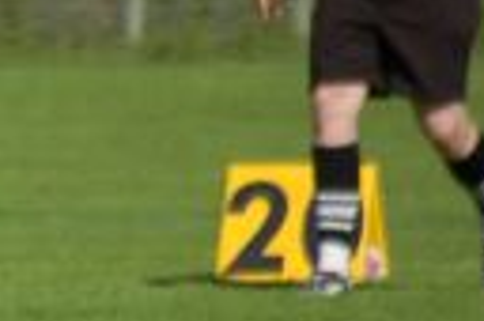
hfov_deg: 1.3
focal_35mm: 1589
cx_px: -357
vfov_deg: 0.9
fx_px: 21336
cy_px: 132
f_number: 5.6
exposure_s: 1/1000
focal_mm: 300
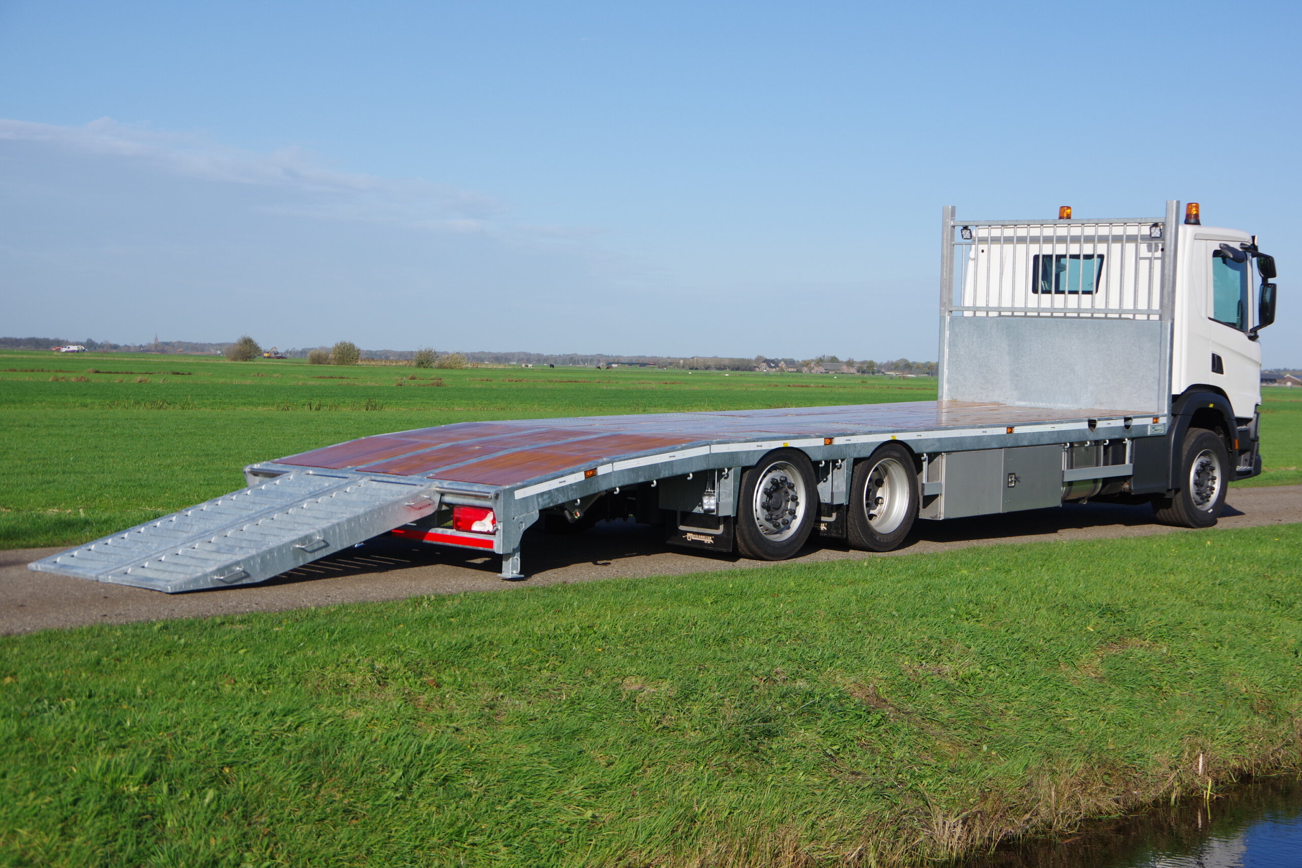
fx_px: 1953
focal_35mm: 54
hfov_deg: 36.9
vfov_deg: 25.1
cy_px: 434
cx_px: 651
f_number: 5
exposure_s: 1/1000
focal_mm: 36
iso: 200
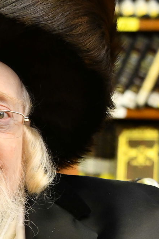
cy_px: 152
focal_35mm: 247
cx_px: -38
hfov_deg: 5.5
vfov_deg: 8.3
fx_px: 1636
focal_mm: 78
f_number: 5.6
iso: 2500
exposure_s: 1/125
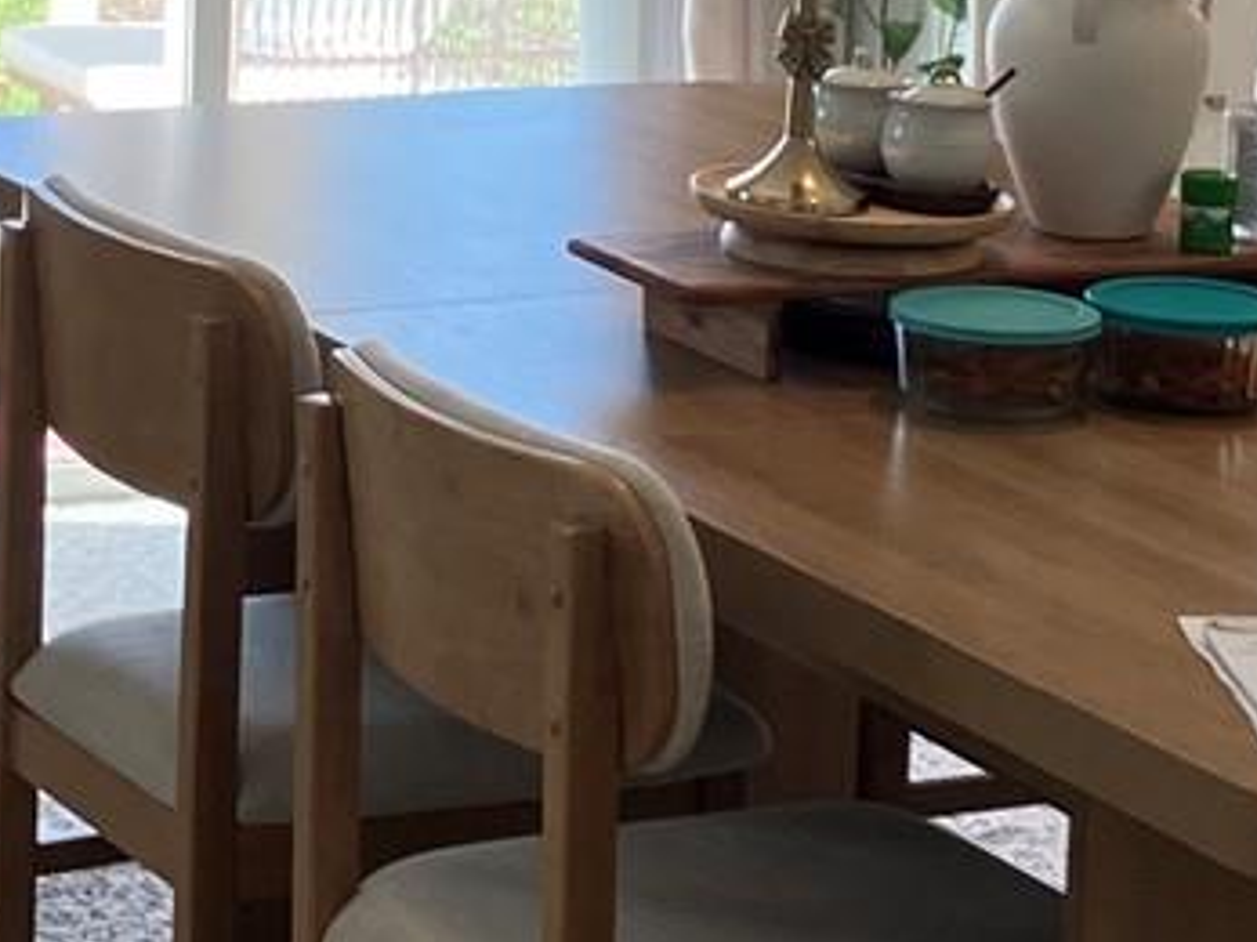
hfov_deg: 15.2
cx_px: 348
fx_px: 4683
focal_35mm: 129
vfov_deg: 11.3
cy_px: -174
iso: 64
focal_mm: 3.99
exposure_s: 1/120
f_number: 1.8
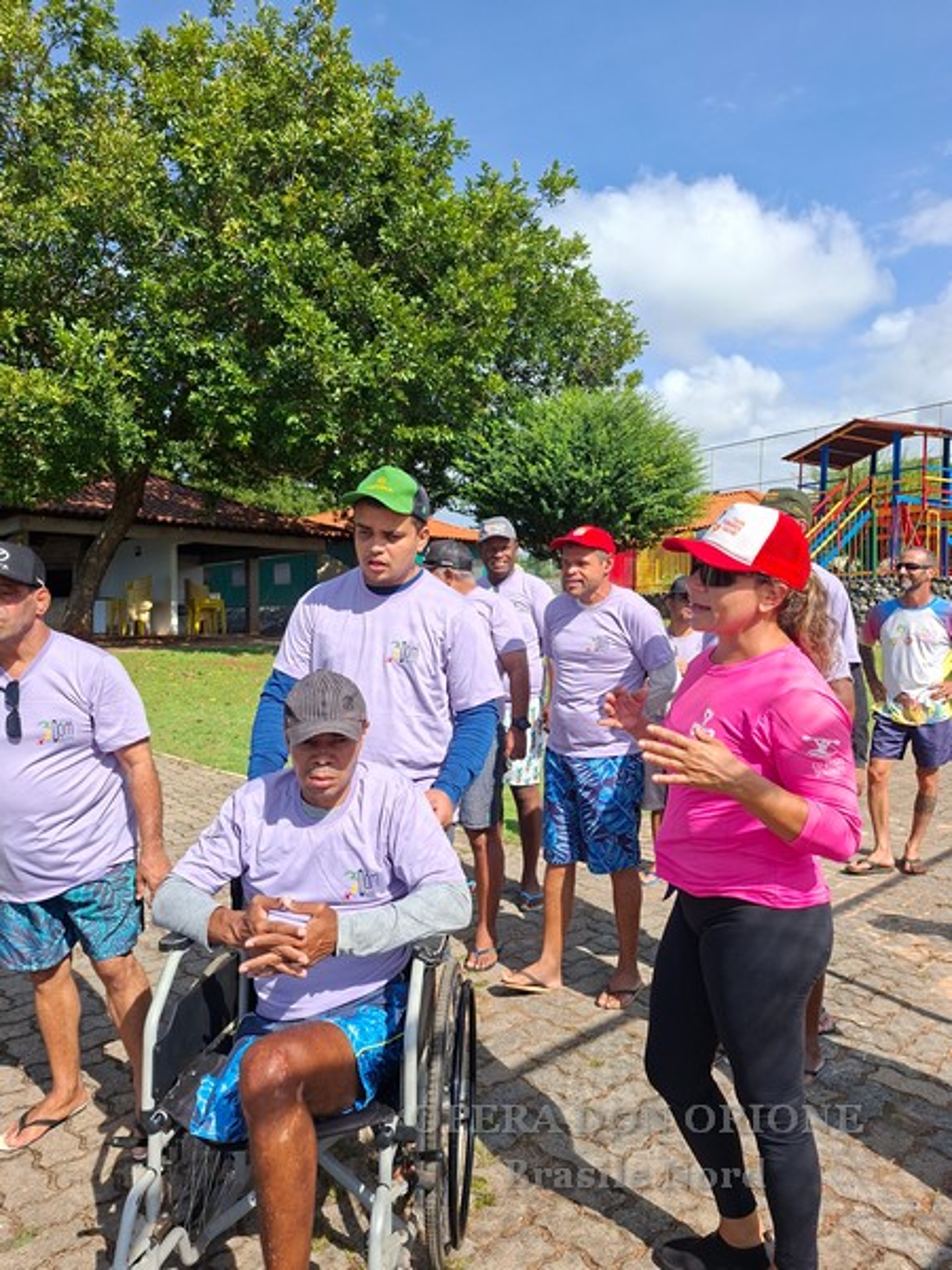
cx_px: 476
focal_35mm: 23
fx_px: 843
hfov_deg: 58.9
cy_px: 635
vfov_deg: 73.9
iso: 50
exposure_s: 1/1727
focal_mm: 5.54
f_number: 1.8
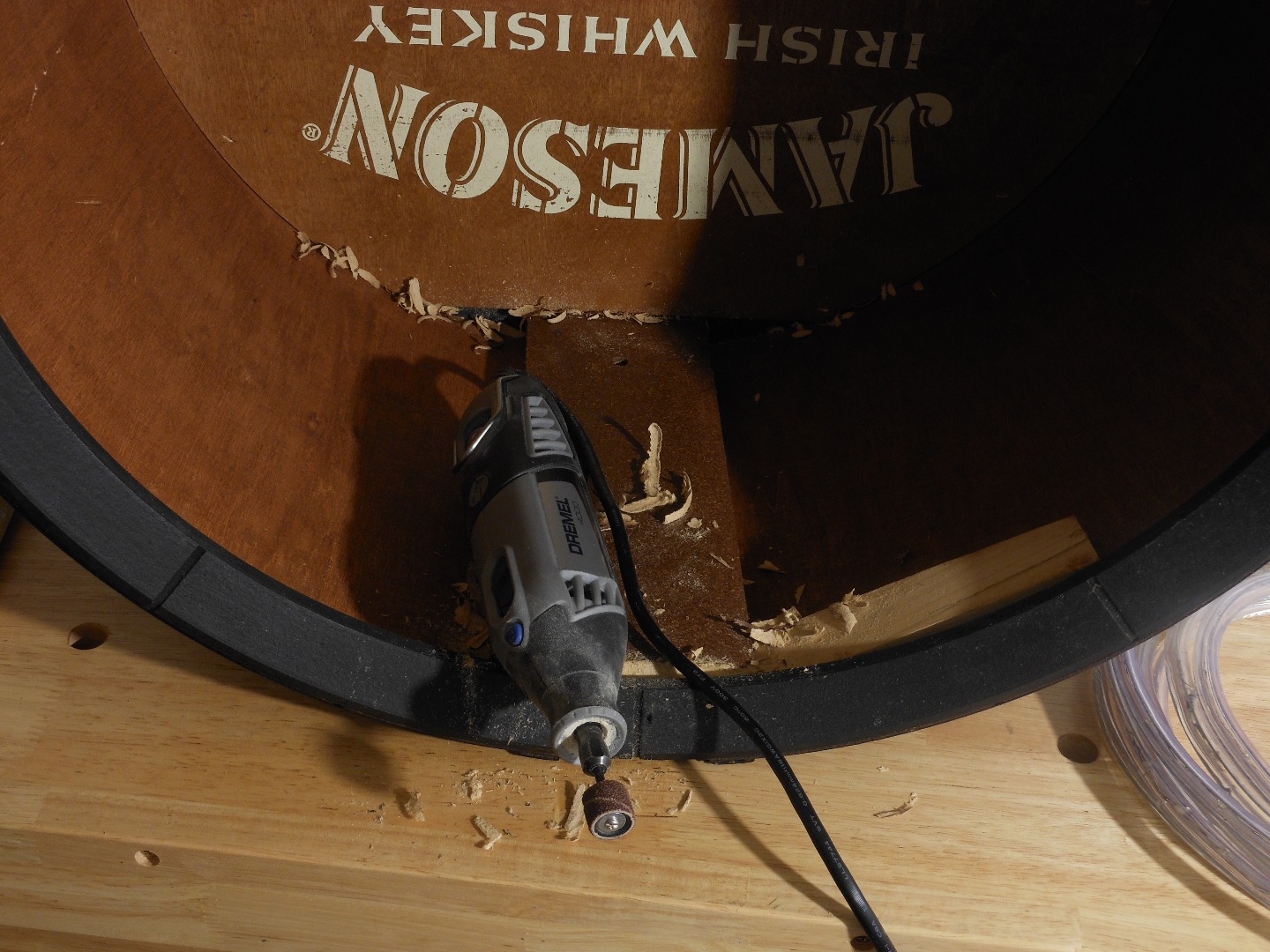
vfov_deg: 36.8
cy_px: 476
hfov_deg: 47.9
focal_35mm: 39
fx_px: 1431
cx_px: 635
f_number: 4.3
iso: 80
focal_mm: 6.9
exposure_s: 1
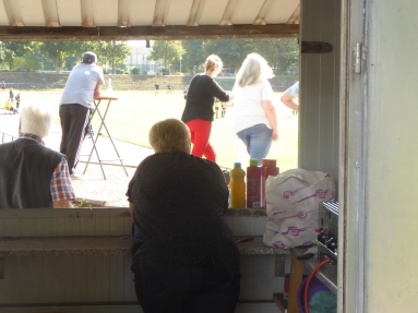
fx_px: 1050
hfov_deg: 22.5
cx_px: 204
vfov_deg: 17.0
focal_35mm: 87
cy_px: 162
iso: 250
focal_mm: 13.2
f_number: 6.3
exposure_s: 1/60
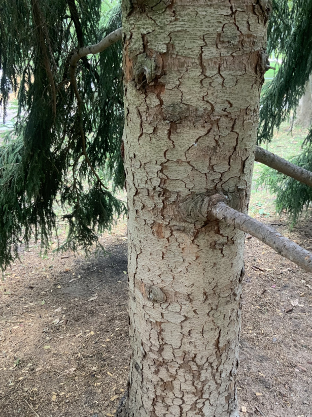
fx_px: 445
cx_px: 161
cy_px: 255
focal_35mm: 37
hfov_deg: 38.6
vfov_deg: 49.8
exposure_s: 1/60
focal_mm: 3
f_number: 1.8
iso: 80
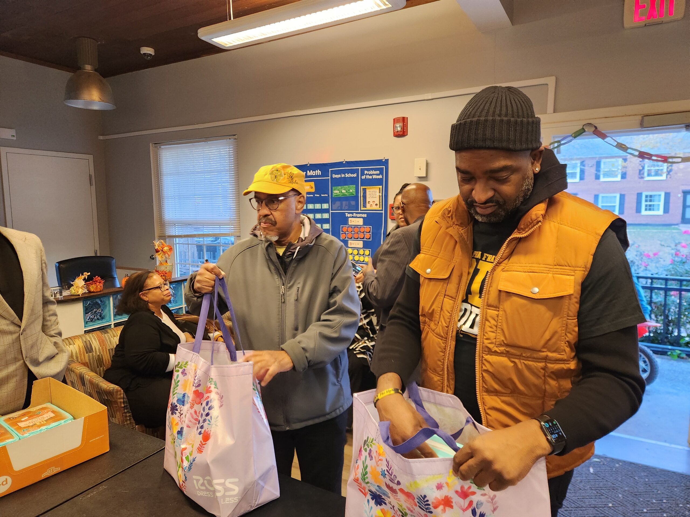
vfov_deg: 58.9
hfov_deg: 73.9
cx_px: 345
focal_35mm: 23
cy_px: 258
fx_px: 458
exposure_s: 1/120
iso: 800
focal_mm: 5.4
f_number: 1.8
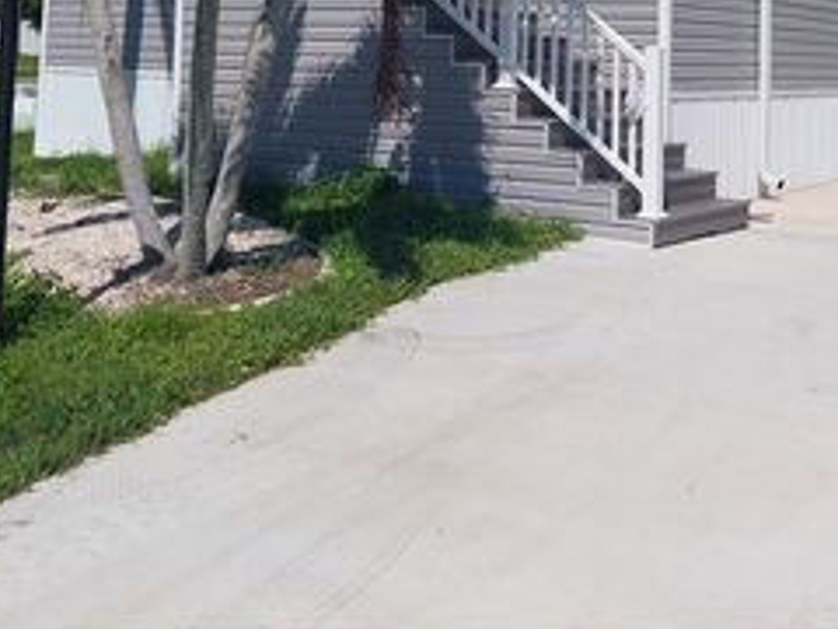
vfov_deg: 27.2
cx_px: 489
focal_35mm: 50
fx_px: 1210
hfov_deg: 38.1
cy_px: -19
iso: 40
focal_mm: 5.23
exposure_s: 1/4490
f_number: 1.8
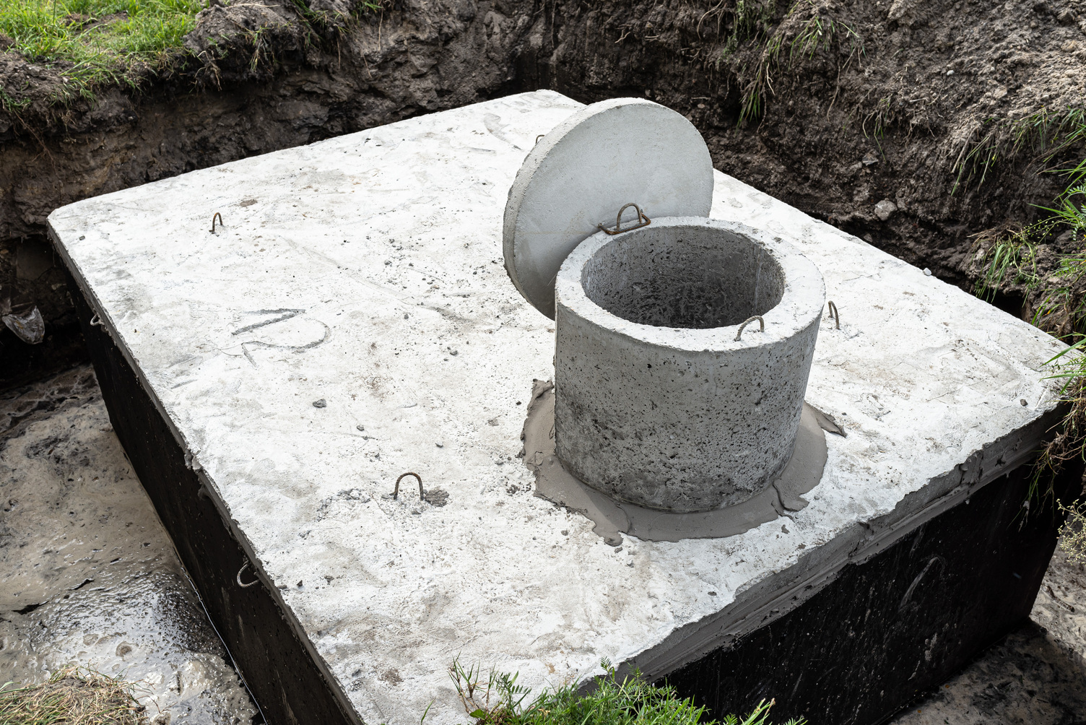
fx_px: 1056
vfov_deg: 37.9
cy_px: 362
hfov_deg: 54.4
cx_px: 543
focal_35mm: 35
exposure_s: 1/320
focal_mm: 35
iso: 100
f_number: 7.1
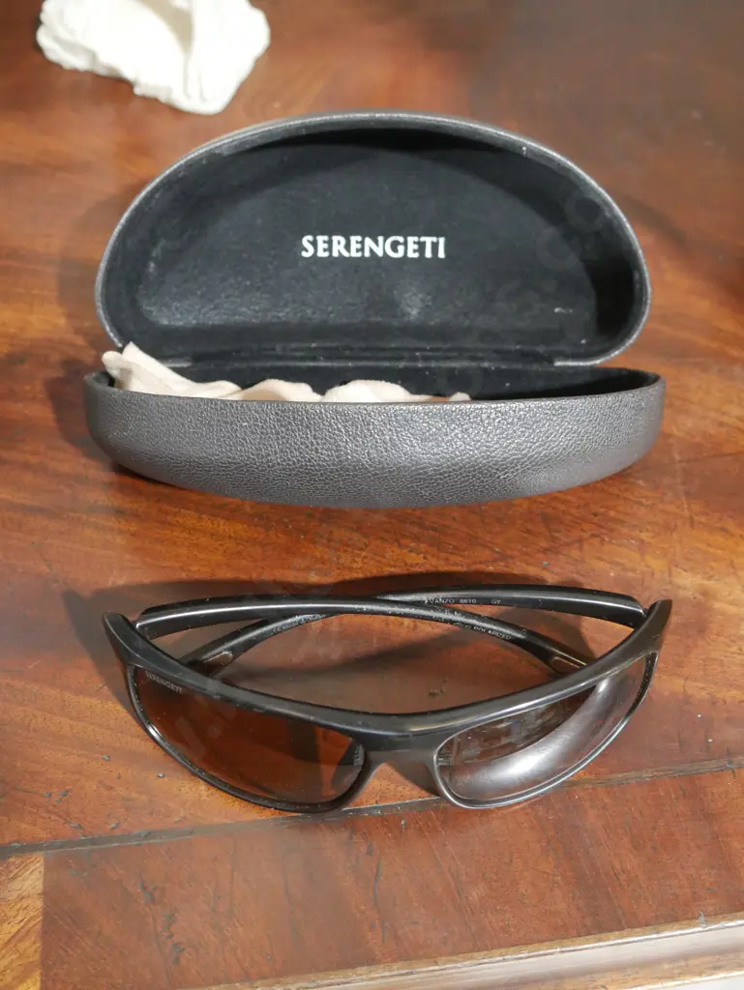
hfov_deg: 36.0
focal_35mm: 40
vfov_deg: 46.8
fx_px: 1145
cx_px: 372
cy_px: 495
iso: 3200
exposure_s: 1/50
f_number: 4.4
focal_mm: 20
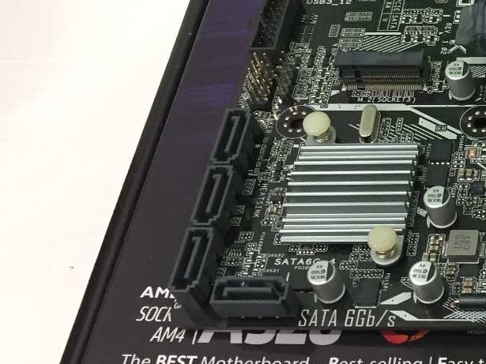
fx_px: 1081
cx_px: 633
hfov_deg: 22.6
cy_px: 118
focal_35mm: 77
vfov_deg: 19.1
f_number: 2.2
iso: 160
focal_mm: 4.15
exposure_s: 1/33
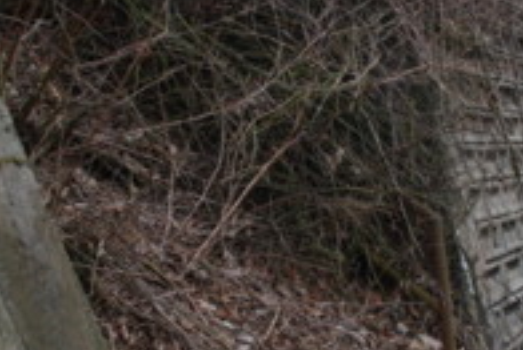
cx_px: 342
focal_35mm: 62
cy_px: 200
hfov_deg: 32.1
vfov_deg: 21.9
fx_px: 901
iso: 100
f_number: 5.6
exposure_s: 1/90
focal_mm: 18
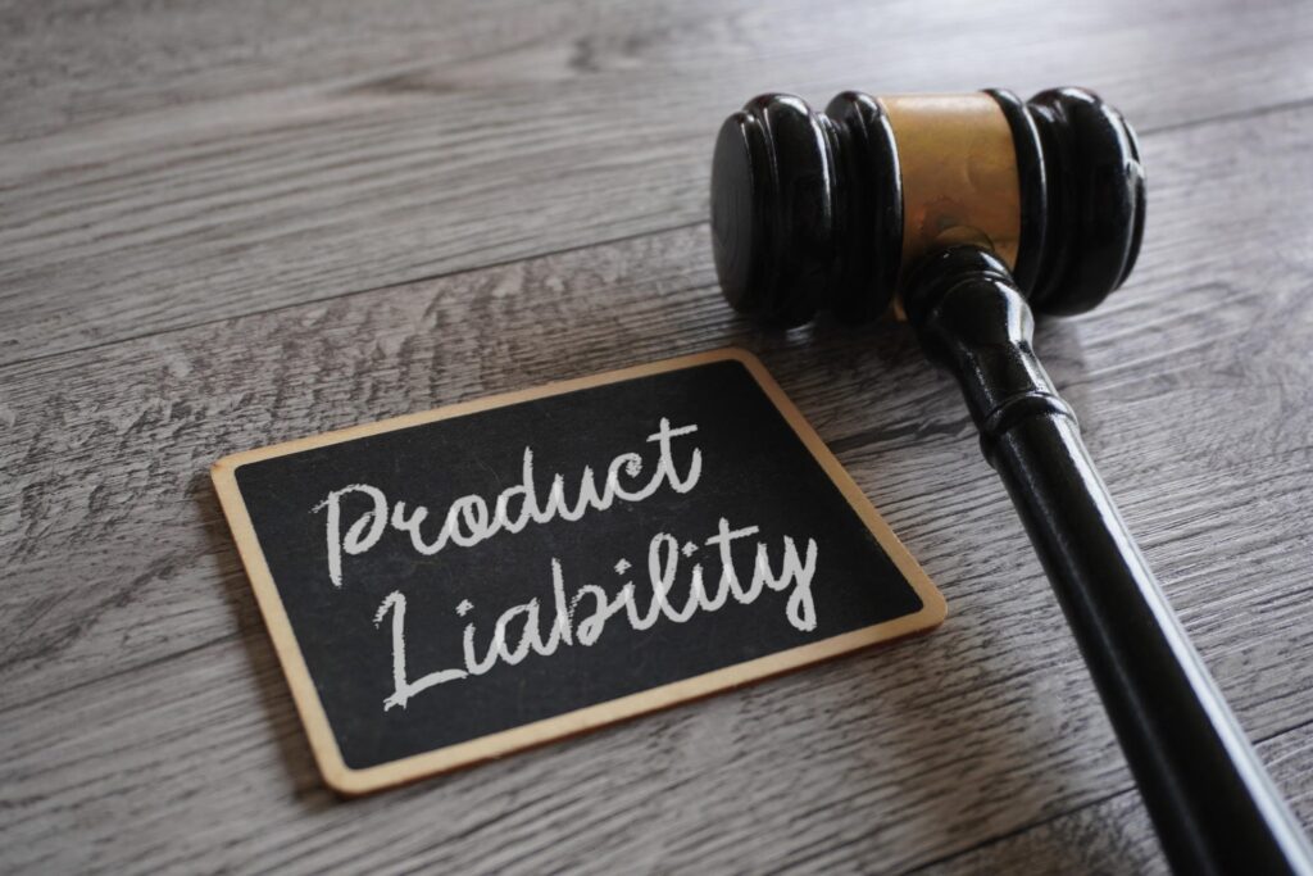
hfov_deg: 45.0
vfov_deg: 30.9
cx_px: 656
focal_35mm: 44
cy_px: 438
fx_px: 1587
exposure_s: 1/60
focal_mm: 29
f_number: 4.5
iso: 100
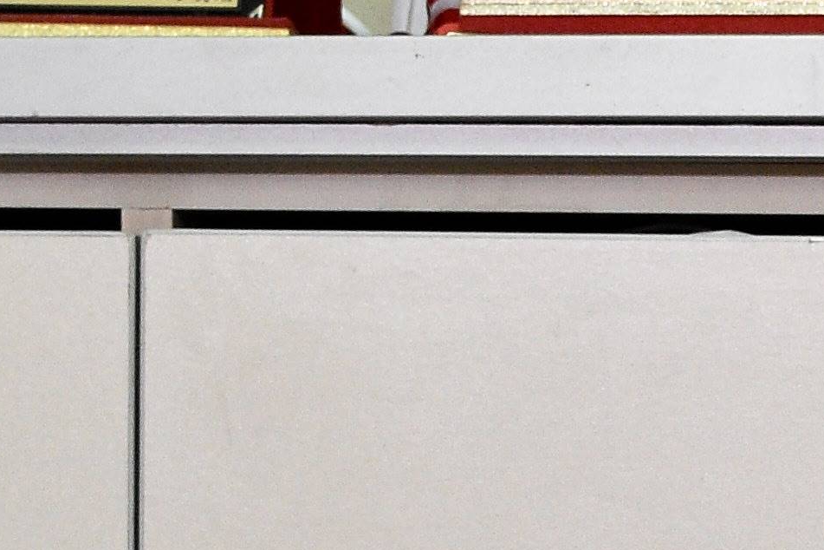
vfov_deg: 5.5
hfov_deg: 8.3
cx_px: 1037
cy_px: 846
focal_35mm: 246
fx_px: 5630
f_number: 3.8
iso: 1600
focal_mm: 26
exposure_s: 1/40
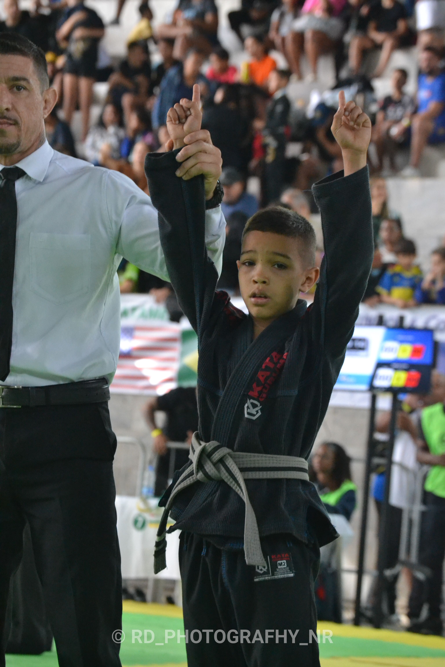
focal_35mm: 135
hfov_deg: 10.2
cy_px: 334
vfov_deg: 15.2
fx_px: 2503
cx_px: 222
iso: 3600
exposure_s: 1/125
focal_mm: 90
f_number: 5.6
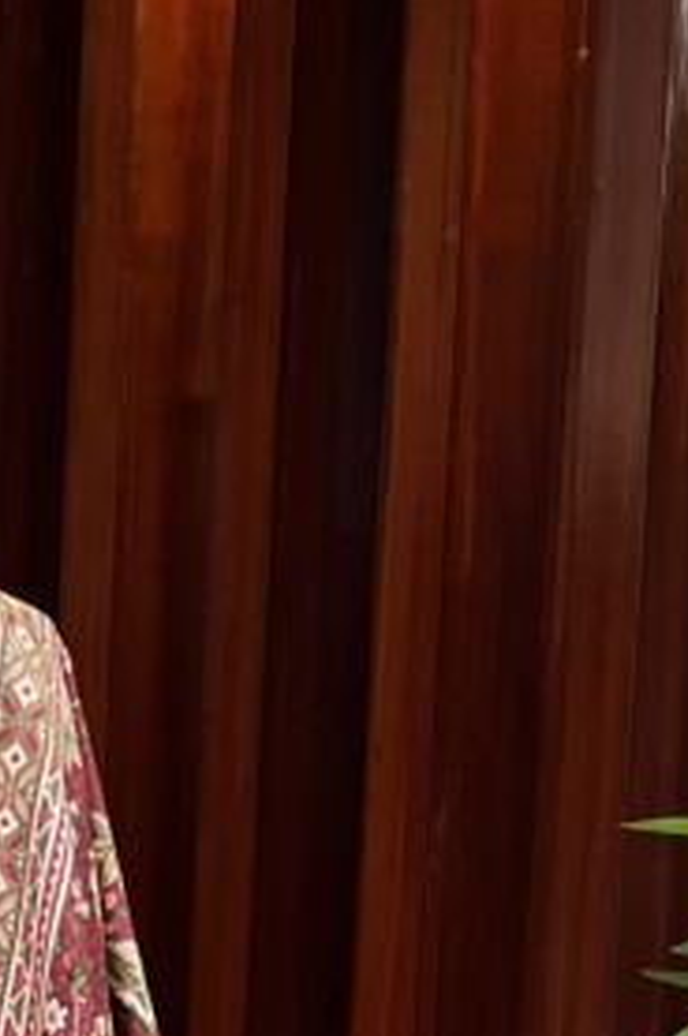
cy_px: 1735
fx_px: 3707
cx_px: -520
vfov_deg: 14.4
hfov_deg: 10.1
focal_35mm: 129
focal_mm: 5.7
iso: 125
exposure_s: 1/100
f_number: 1.5
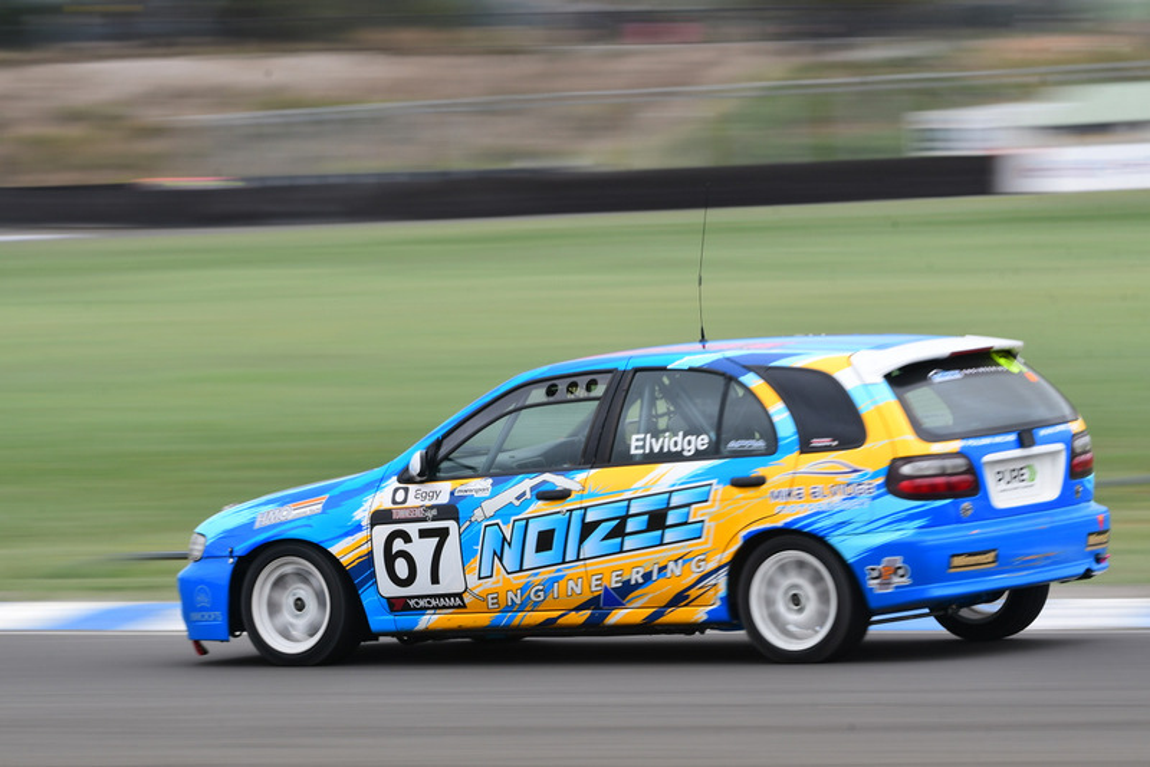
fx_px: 9586
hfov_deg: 6.9
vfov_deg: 4.6
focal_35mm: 300
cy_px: 384
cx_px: 575
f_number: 14
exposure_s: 1/60
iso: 160
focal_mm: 200
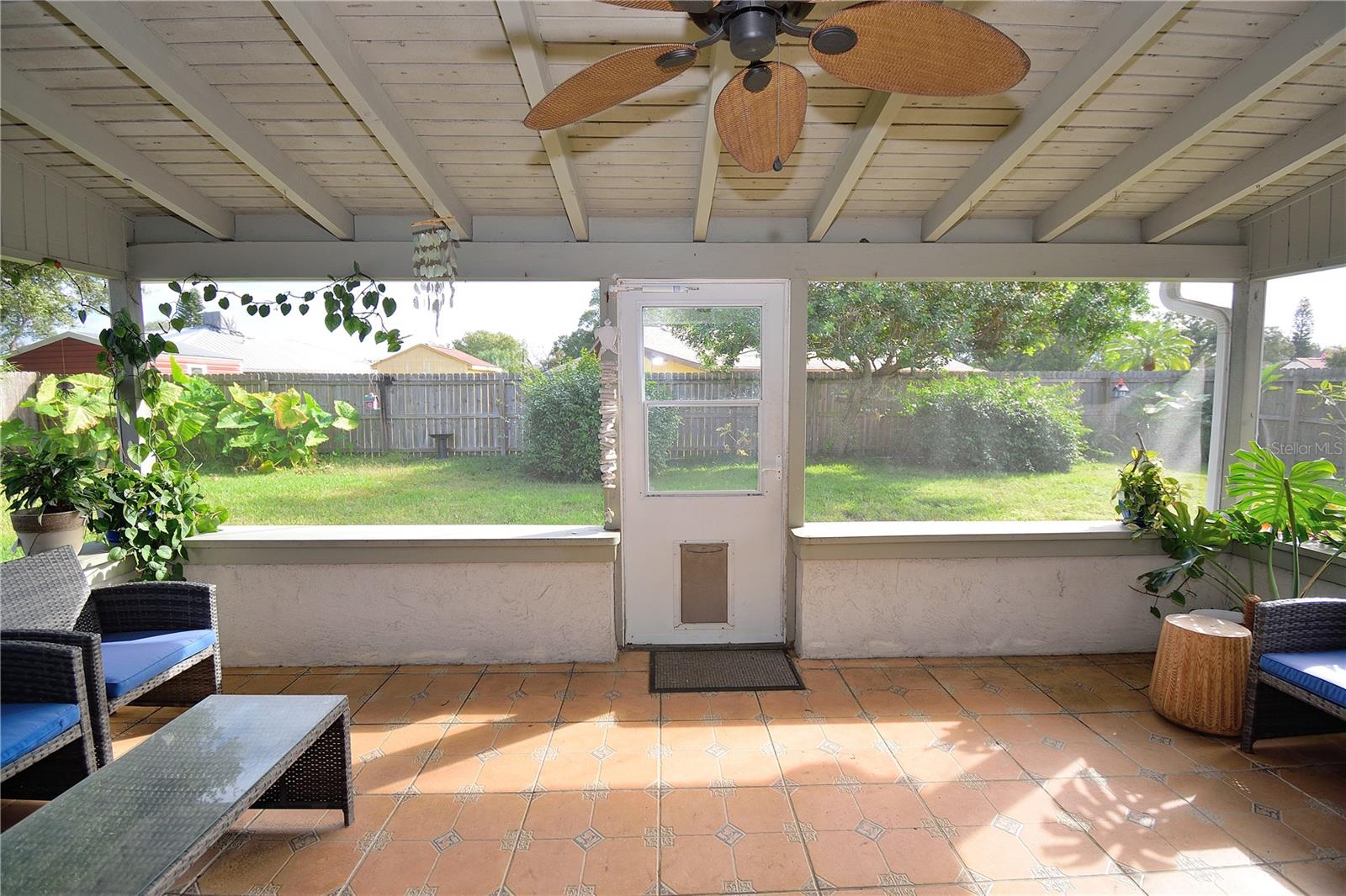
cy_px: 448
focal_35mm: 15
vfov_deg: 77.3
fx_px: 561
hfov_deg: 100.4
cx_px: 673
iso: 100
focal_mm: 10
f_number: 4.5
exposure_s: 1/80
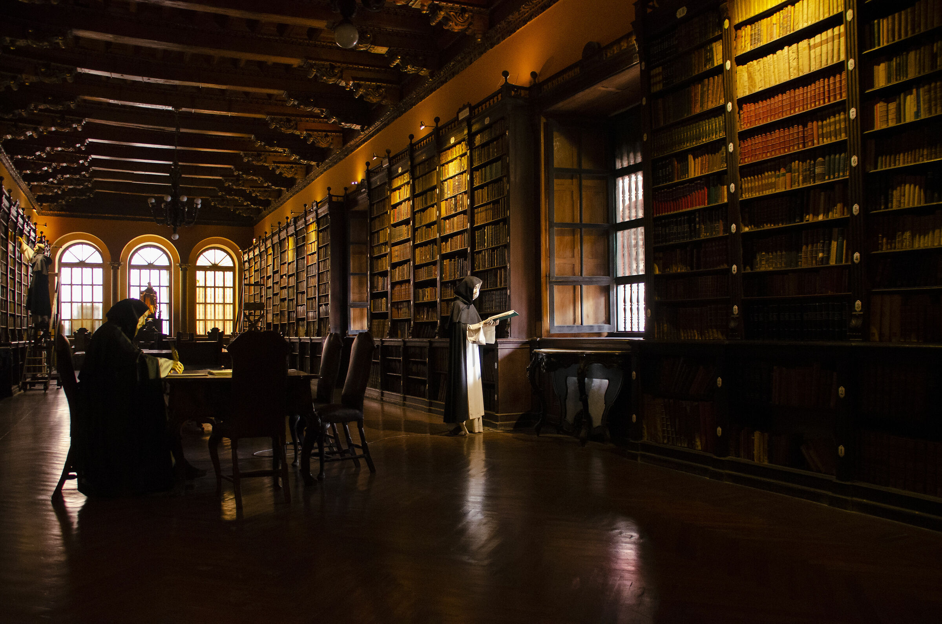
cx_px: 471
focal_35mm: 27
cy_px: 312
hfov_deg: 67.5
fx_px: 705
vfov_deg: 47.7
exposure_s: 1/20
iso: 3200
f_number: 3.5
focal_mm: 18
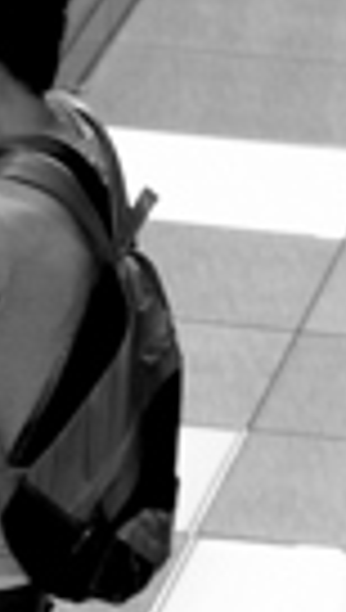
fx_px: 9576
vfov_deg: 3.7
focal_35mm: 590
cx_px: -1532
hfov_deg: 2.0
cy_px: 238
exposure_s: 1/25
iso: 400
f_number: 3.5
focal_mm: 50
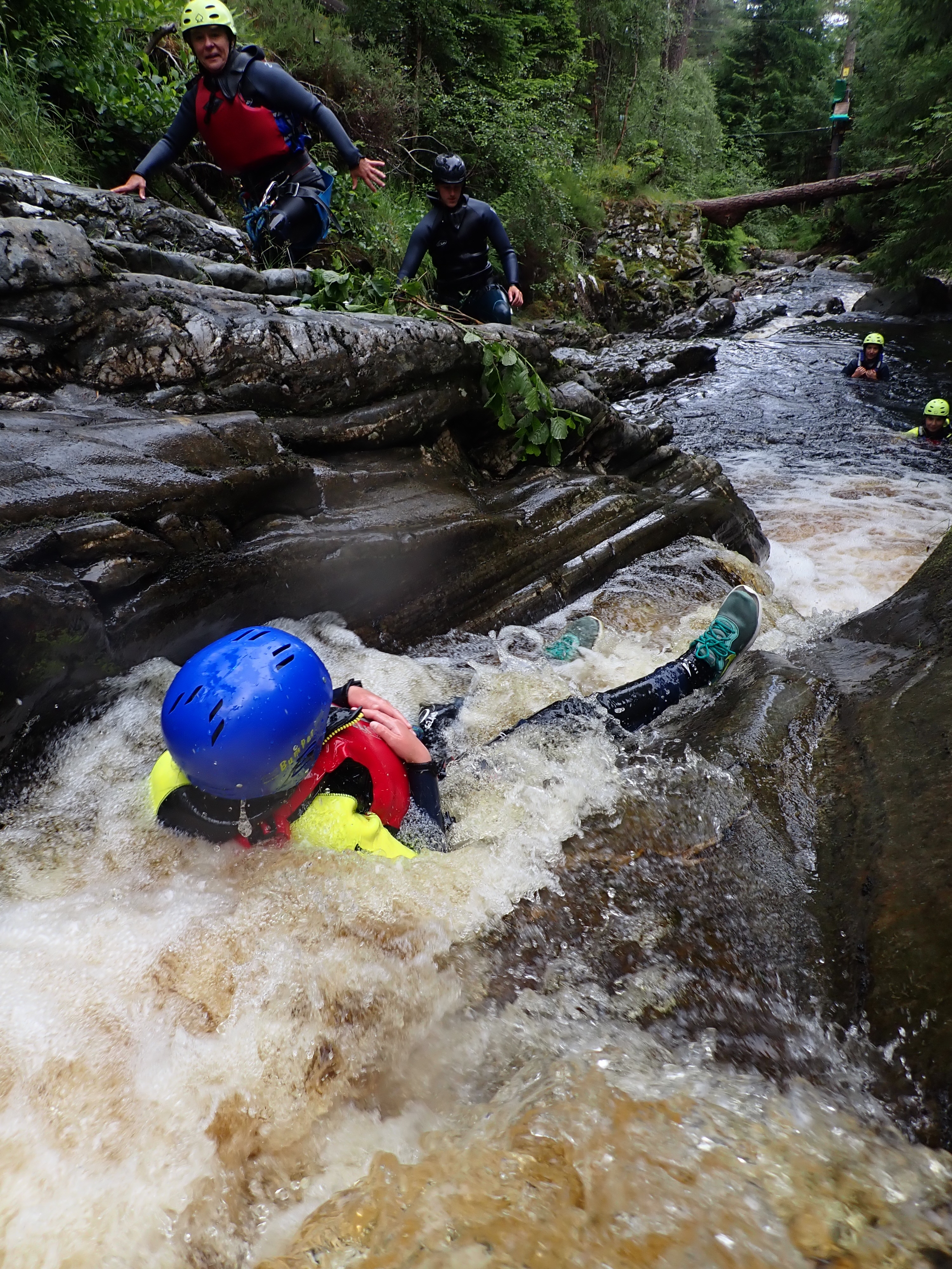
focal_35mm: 25
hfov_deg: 54.9
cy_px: 634
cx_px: 476
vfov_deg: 69.4
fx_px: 917
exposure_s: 1/250
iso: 100
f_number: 2.8
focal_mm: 4.5
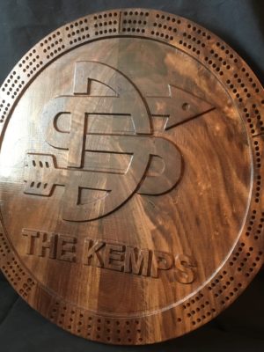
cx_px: 132
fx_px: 295
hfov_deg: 48.2
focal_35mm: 29
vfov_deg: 61.7
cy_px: 176
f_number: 2.2
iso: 200
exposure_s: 1/15
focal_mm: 4.15
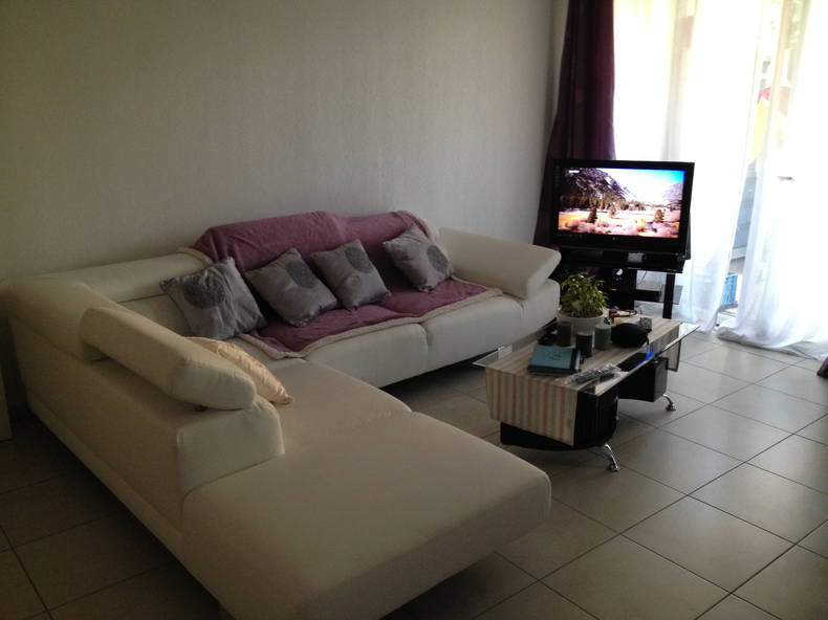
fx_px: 837
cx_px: 414
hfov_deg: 52.6
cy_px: 310
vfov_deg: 40.7
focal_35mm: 35
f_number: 2.4
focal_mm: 4.28
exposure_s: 1/20
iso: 160
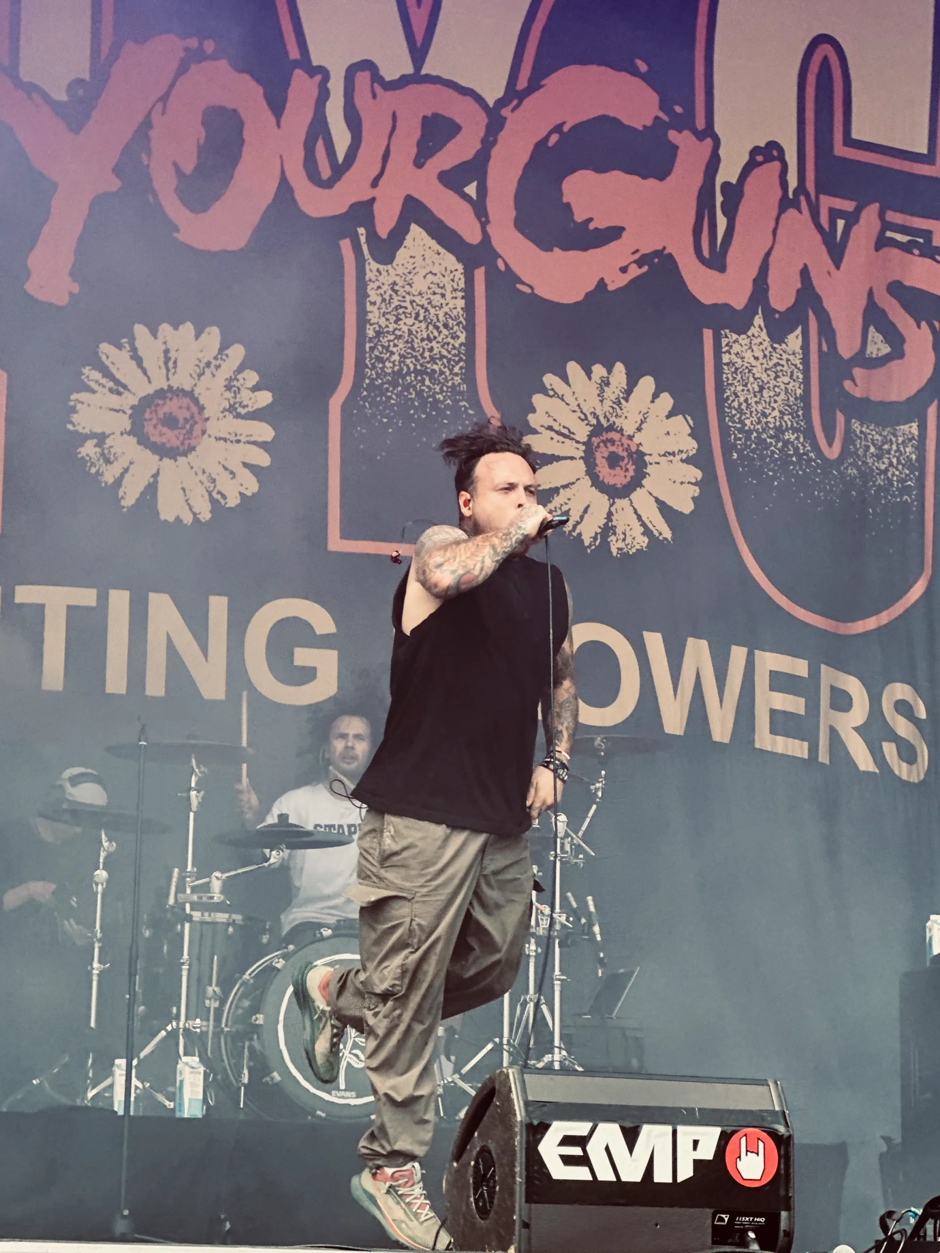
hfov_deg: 19.1
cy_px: 626
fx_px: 2788
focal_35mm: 77
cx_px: 470
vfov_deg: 25.3
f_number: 2.8
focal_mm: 9
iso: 25
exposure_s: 1/121
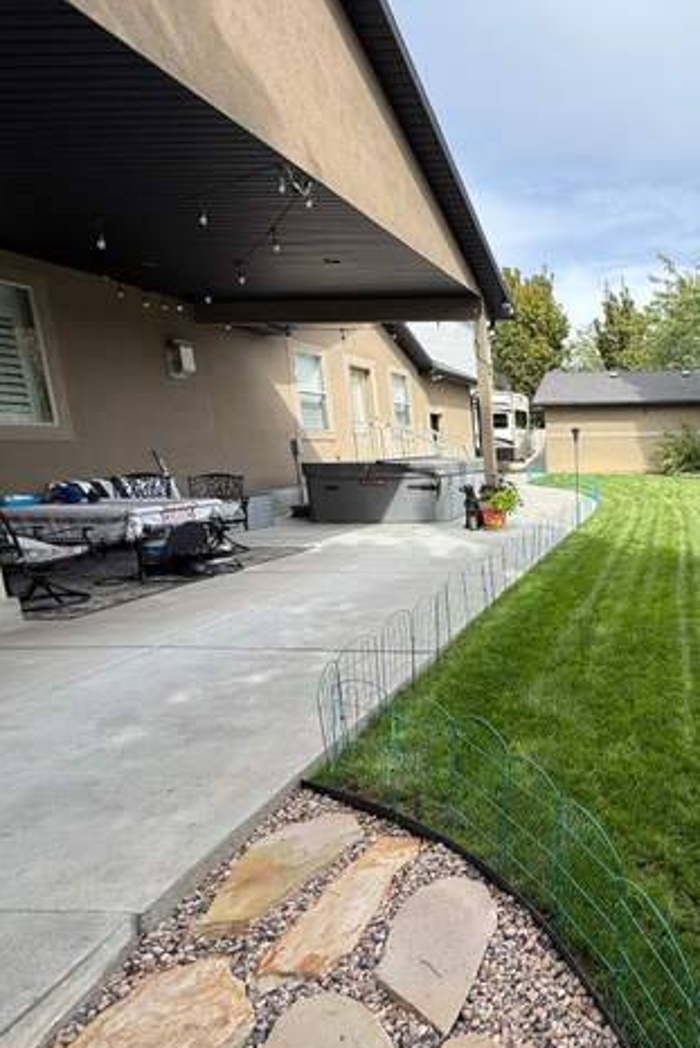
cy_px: 537
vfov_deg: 83.9
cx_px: 682
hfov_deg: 51.3
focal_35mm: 20
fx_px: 583
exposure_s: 1/709
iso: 50
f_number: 2.2
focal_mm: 2.22
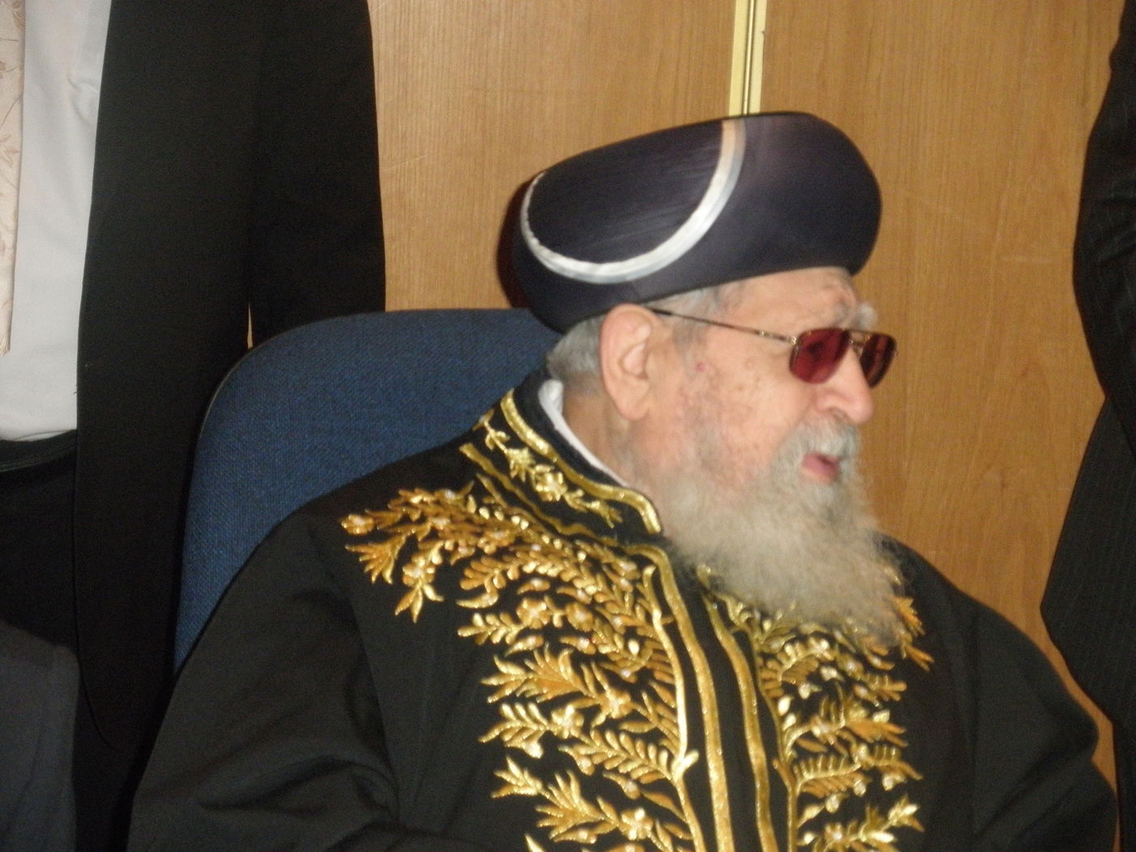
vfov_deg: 13.7
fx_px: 3544
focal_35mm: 108
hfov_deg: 18.2
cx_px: 568
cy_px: 426
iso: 500
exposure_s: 1/125
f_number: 4.4
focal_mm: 19.1
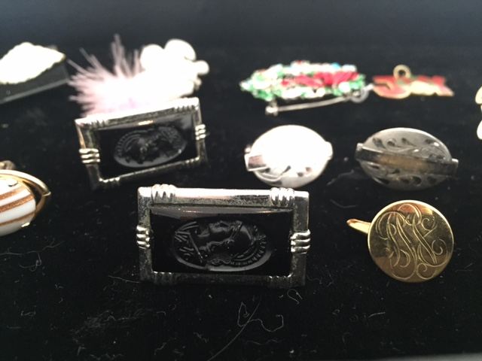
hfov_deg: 61.7
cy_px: 180
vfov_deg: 48.2
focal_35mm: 29
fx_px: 404
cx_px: 241
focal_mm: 4.15
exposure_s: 1/17
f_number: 2.2
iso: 250
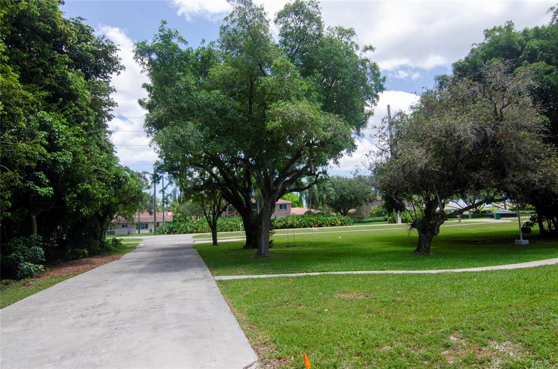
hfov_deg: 73.9
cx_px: 279
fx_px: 371
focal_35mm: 24
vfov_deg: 52.9
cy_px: 184
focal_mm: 16
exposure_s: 1/15
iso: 100
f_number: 16
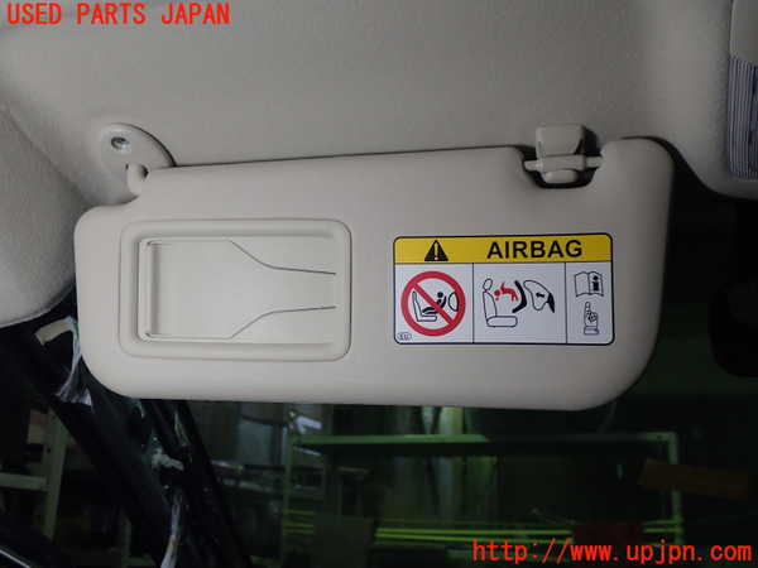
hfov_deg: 45.8
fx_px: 898
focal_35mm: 41
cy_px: 284
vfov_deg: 35.1
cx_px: 379
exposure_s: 1/60
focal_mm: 7.31
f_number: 2.8
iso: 200
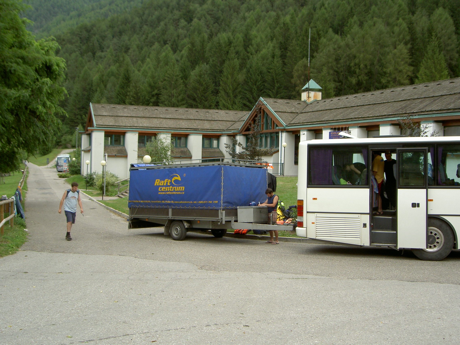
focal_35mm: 39
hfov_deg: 47.9
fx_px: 518
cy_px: 172
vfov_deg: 36.8
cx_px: 230
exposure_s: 1/160
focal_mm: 8
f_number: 4.7
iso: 50
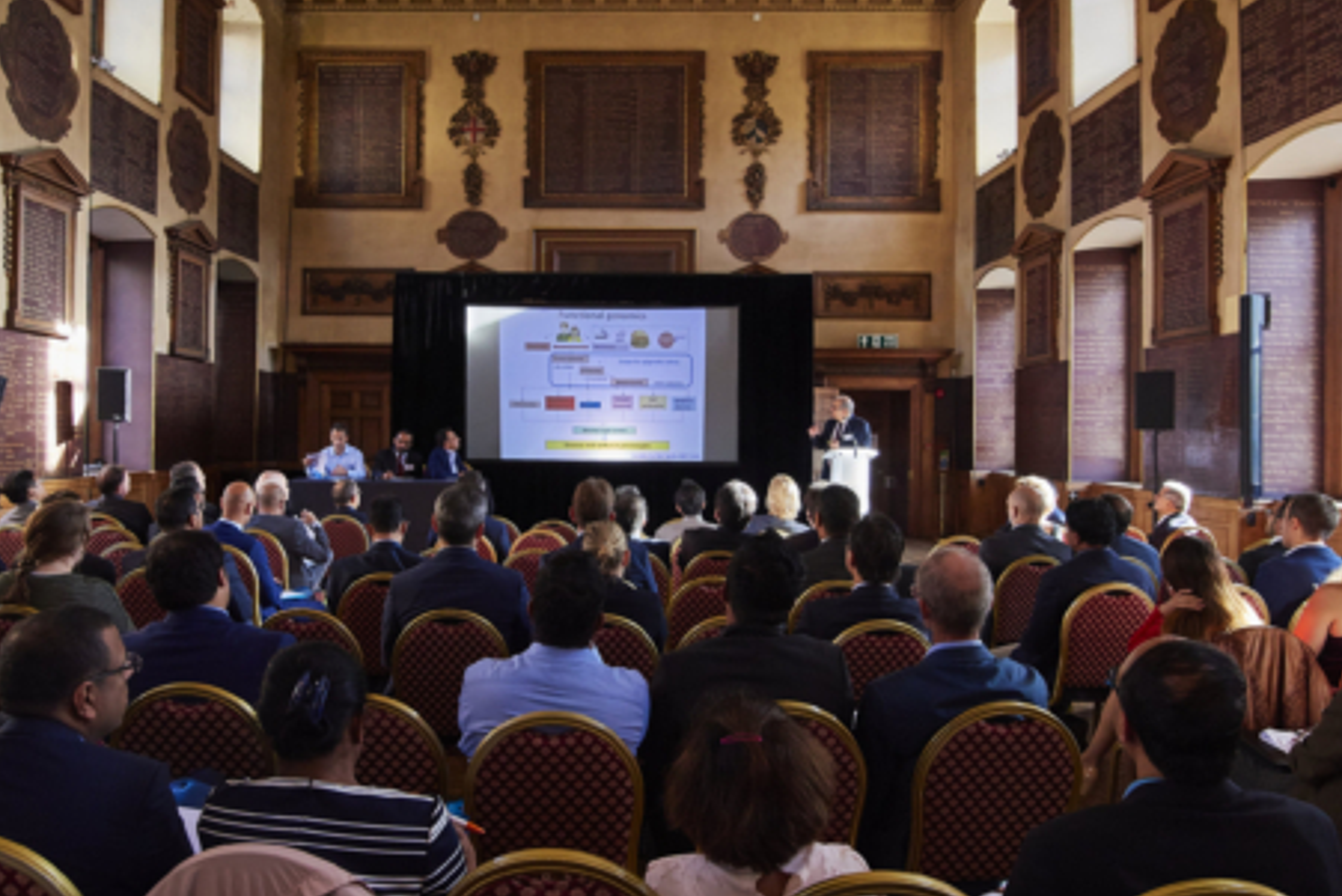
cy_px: 421
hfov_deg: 71.2
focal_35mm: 25
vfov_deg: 51.3
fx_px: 932
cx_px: 588
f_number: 4.5
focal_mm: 16
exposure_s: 1/160
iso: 1250
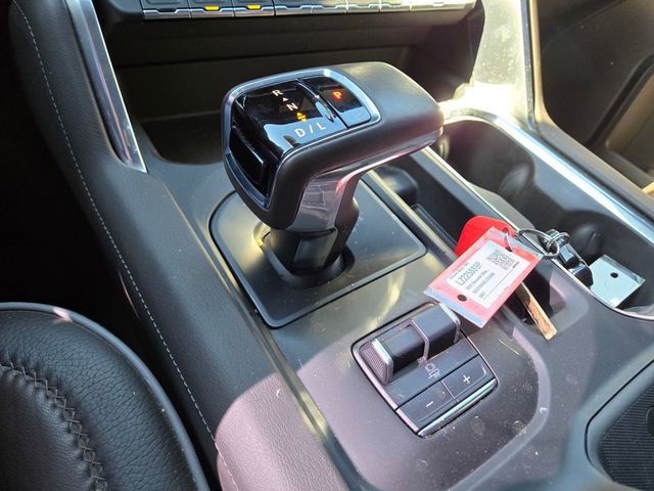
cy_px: 246
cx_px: 327
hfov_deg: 73.9
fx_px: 435
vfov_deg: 58.9
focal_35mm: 23
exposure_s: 1/100
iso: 125
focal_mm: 5.4
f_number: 1.8
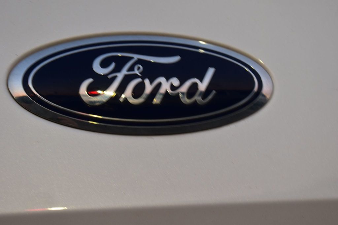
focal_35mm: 82
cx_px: 169
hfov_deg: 24.6
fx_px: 774
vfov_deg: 16.5
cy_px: 112
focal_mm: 55
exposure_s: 1/15
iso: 640
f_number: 6.3
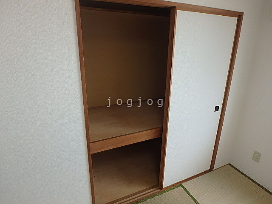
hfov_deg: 79.0
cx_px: 136
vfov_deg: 63.4
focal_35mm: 21
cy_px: 102
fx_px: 165
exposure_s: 1/80
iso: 125
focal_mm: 3.7
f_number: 3.5
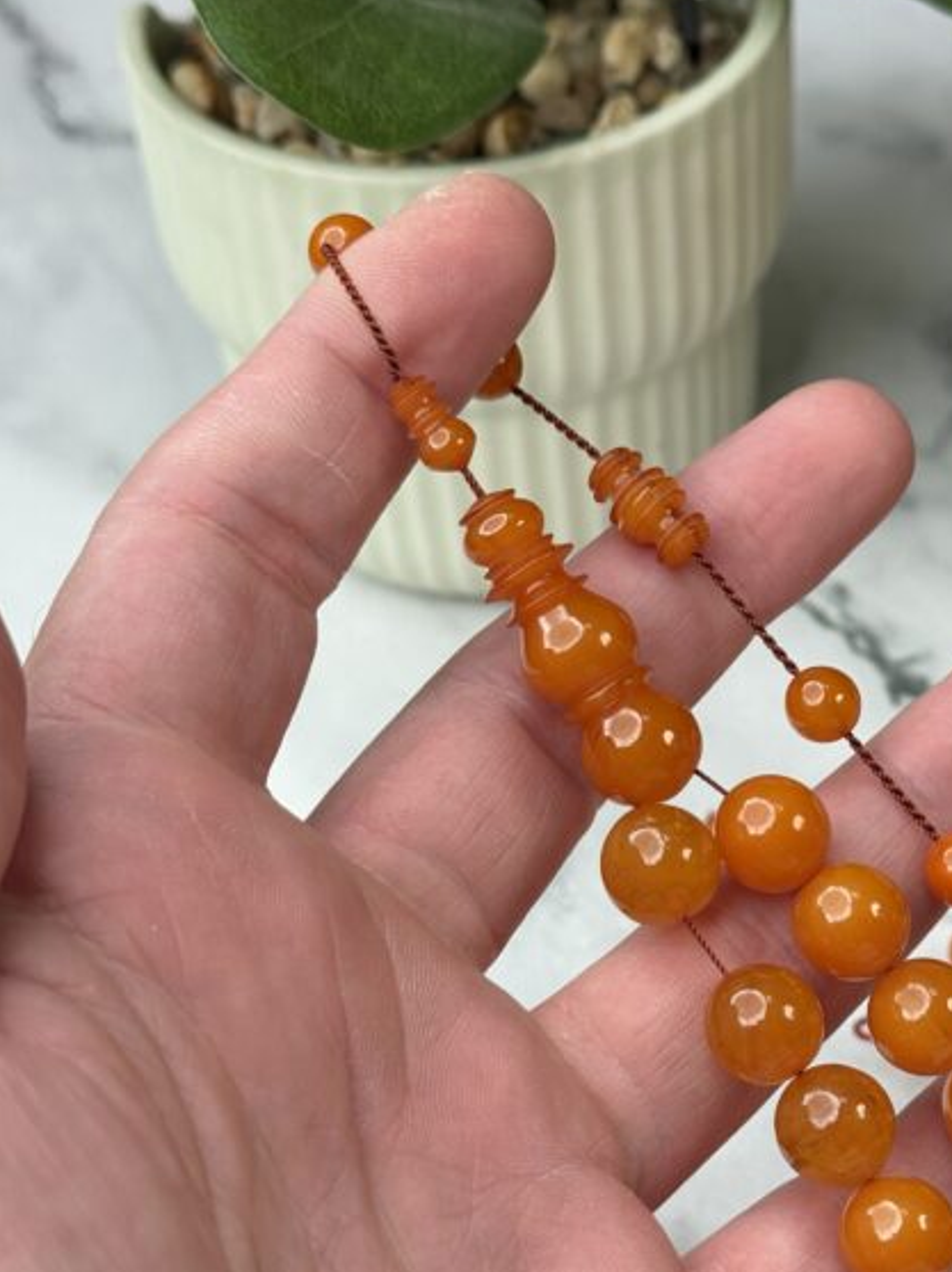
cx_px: 646
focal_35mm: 69
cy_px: 776
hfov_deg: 21.2
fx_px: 2533
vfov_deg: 28.1
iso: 50
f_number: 1.78
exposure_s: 1/176
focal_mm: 6.76
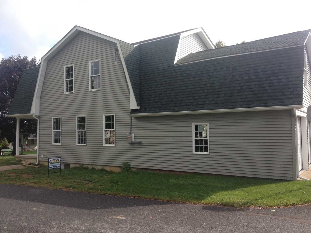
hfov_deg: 52.6
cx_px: 156
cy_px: 116
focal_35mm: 35
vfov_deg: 40.7
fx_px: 314
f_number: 2.4
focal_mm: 4.28
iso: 64
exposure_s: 1/708
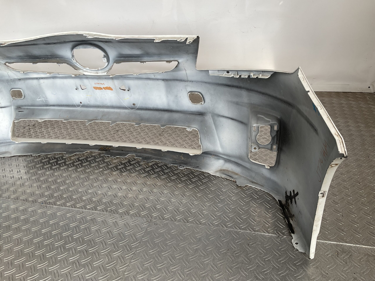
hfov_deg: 61.7
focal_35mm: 29
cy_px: 140
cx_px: 188
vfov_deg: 48.2
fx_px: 314
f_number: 1.8
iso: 16
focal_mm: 3
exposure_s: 1/197
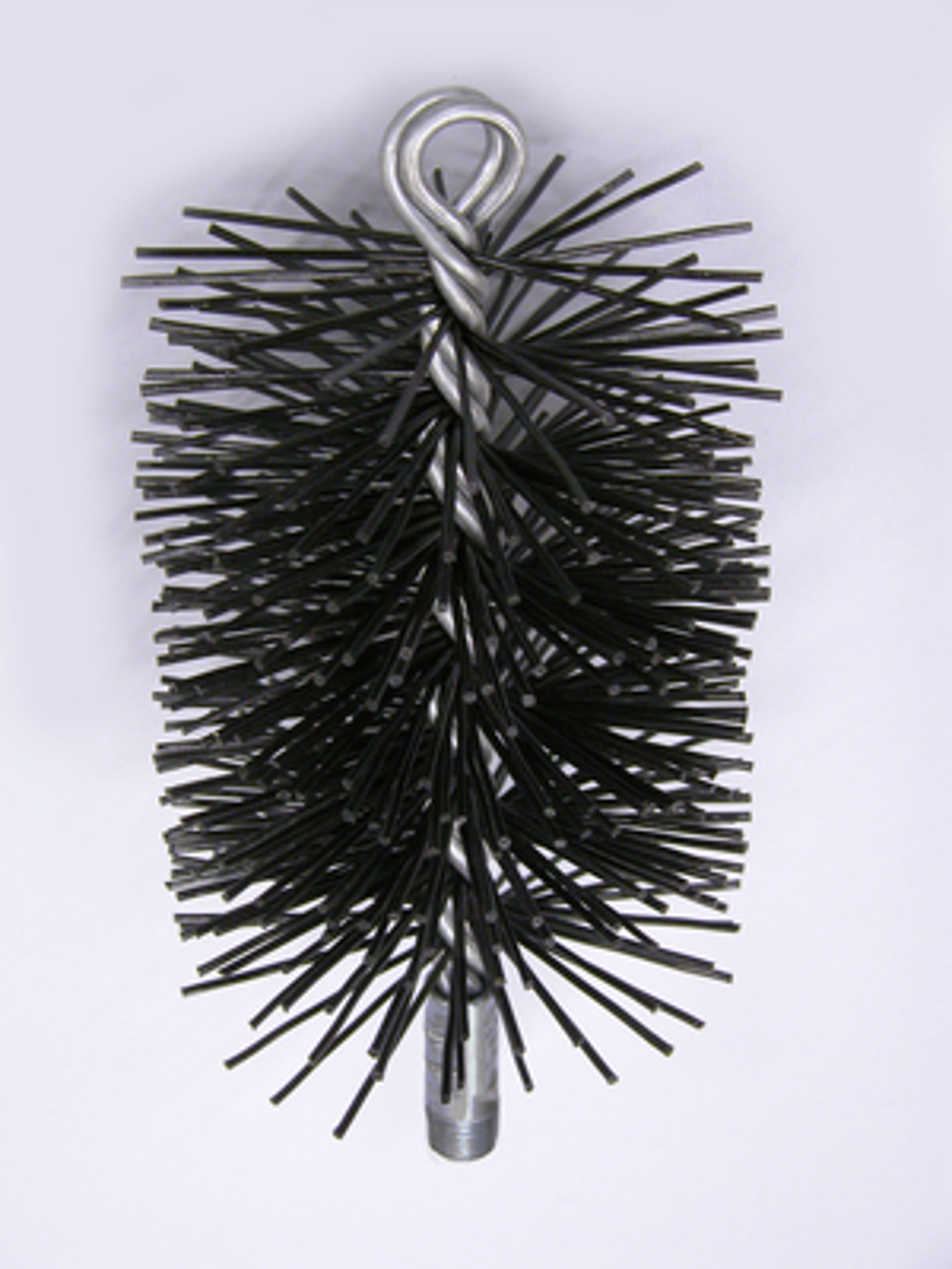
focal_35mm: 81
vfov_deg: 24.1
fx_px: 2970
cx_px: 476
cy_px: 634
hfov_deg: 18.2
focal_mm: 21
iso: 347
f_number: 3.5
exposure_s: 1/5.1
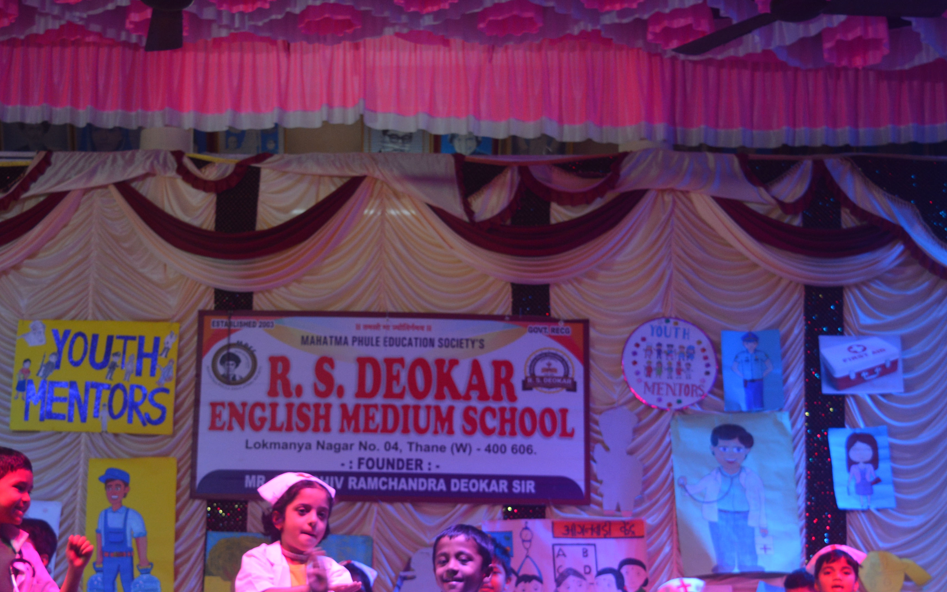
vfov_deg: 19.3
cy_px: 428
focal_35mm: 67
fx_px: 1727
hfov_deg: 30.6
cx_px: 411
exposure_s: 1/80
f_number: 4.5
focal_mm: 25
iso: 400
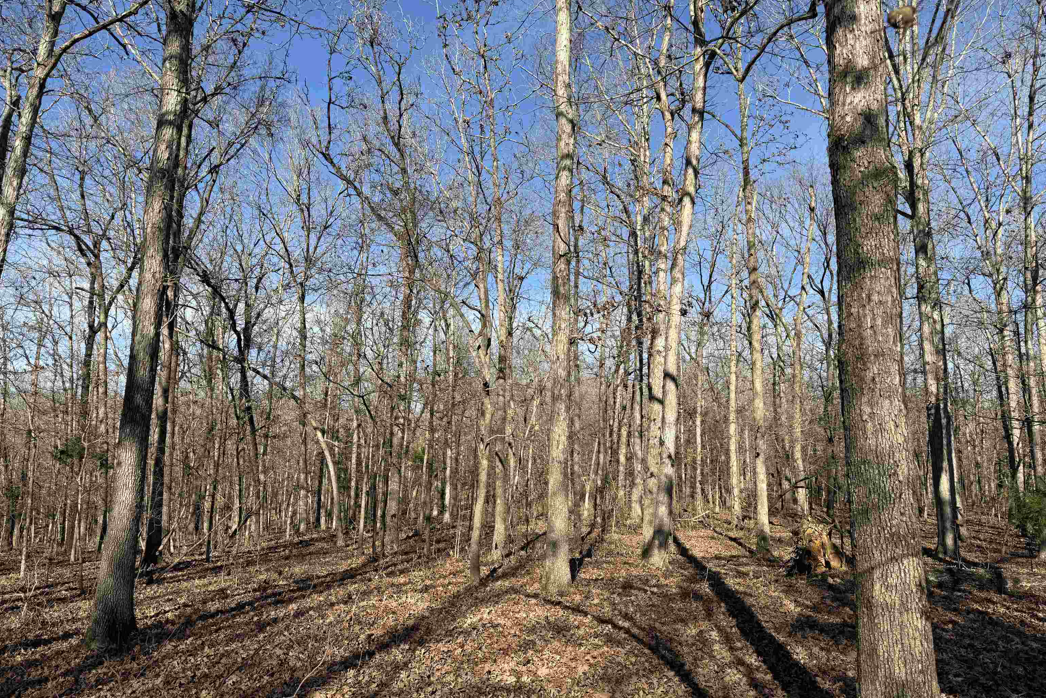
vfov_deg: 51.3
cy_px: 366
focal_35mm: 25
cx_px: 523
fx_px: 726
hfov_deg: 71.5
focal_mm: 6.76
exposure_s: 1/2703
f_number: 1.78
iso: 80
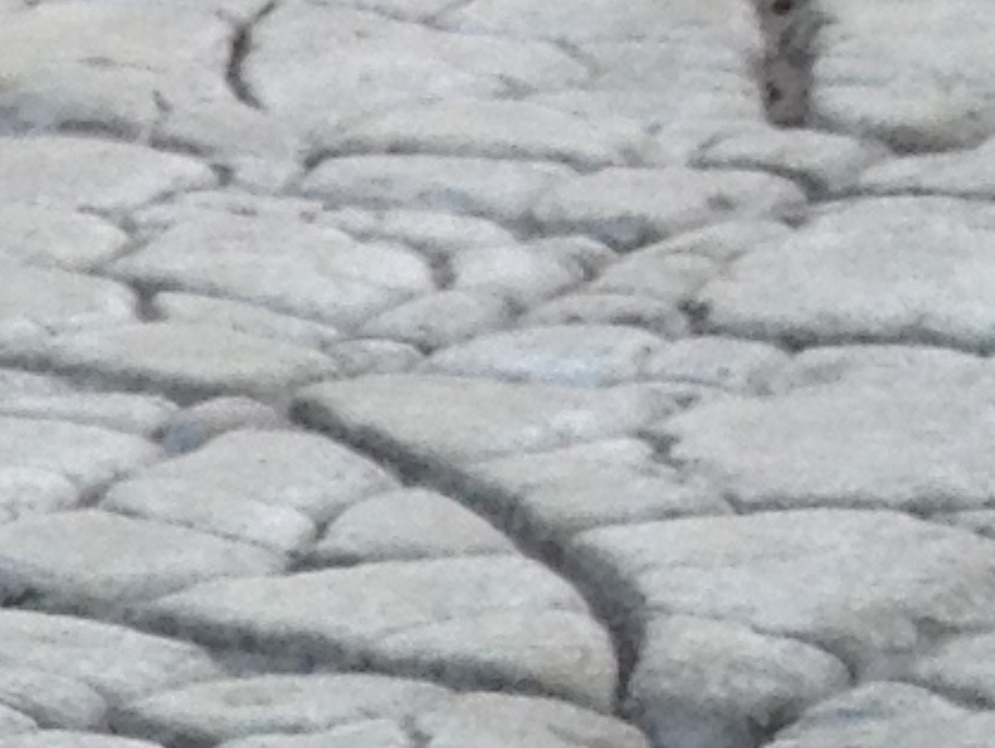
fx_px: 7852
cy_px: 2370
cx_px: -1114
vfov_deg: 5.1
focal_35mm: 273
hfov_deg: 7.0
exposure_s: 1/194
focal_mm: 4.28
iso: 50
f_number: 2.4
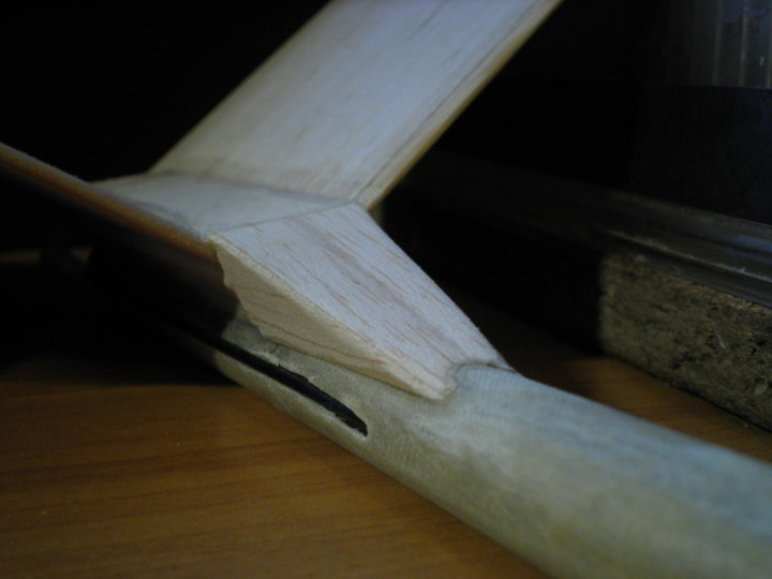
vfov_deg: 30.9
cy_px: 290
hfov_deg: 40.4
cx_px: 386
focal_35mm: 47
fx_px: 1048
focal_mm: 8.3
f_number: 3.4
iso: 160
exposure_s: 1/20
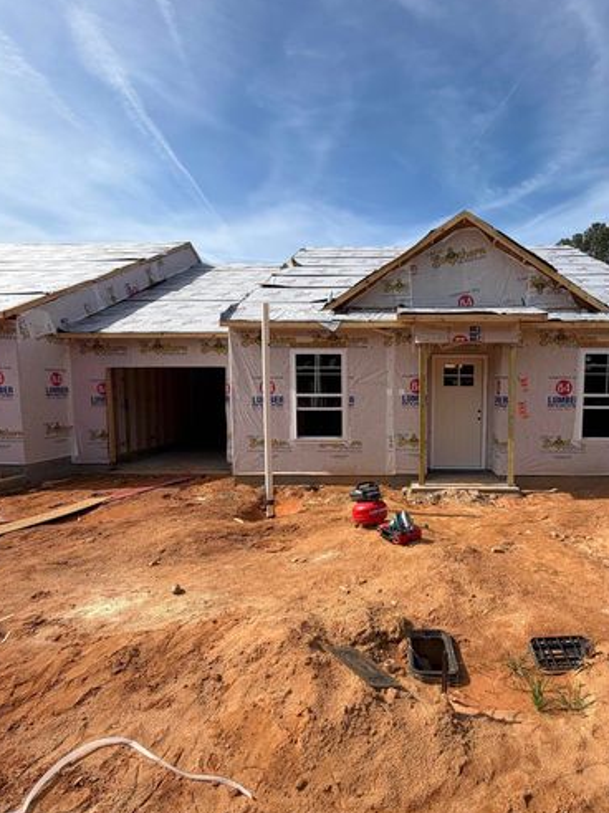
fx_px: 446
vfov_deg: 84.6
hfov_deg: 67.3
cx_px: 392
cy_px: 435
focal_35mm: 19
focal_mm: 2.22
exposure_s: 1/942
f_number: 2.2
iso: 20
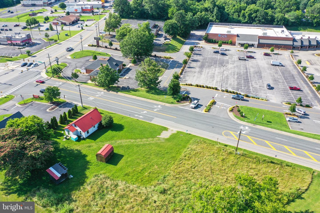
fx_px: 249
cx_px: 160
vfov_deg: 46.4
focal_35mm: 28
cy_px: 106
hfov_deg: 65.5
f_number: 3.2
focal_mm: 10.26
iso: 100
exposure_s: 1/50
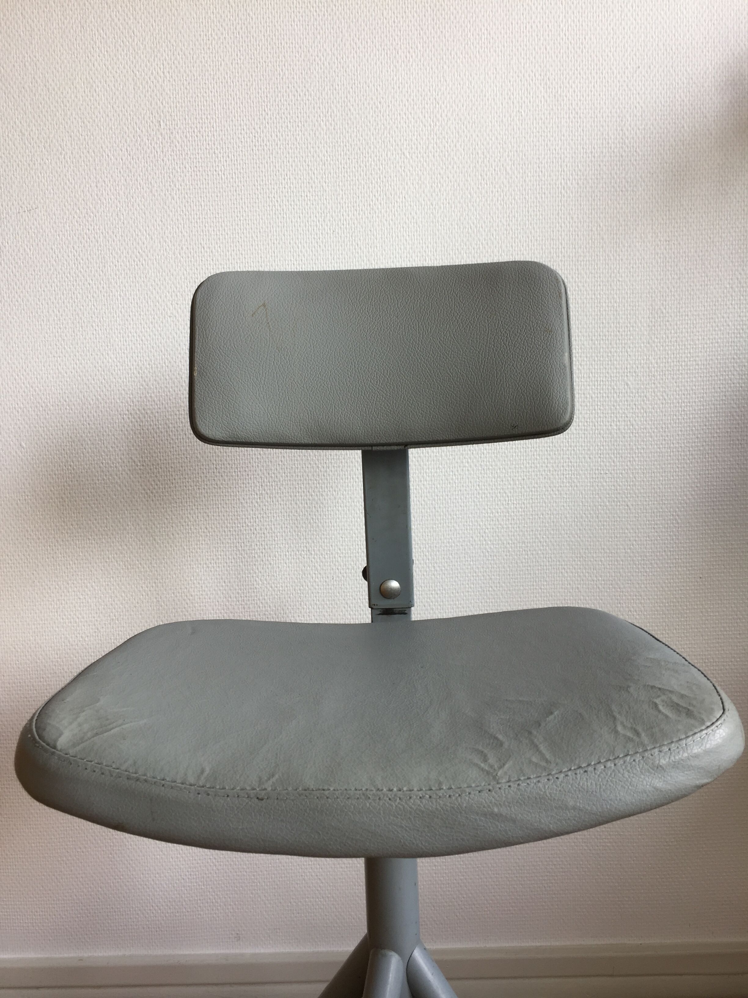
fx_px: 836
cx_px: 374
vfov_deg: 61.7
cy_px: 499
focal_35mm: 29
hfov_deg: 48.2
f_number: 2.2
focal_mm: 4.15
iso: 32
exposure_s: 1/50
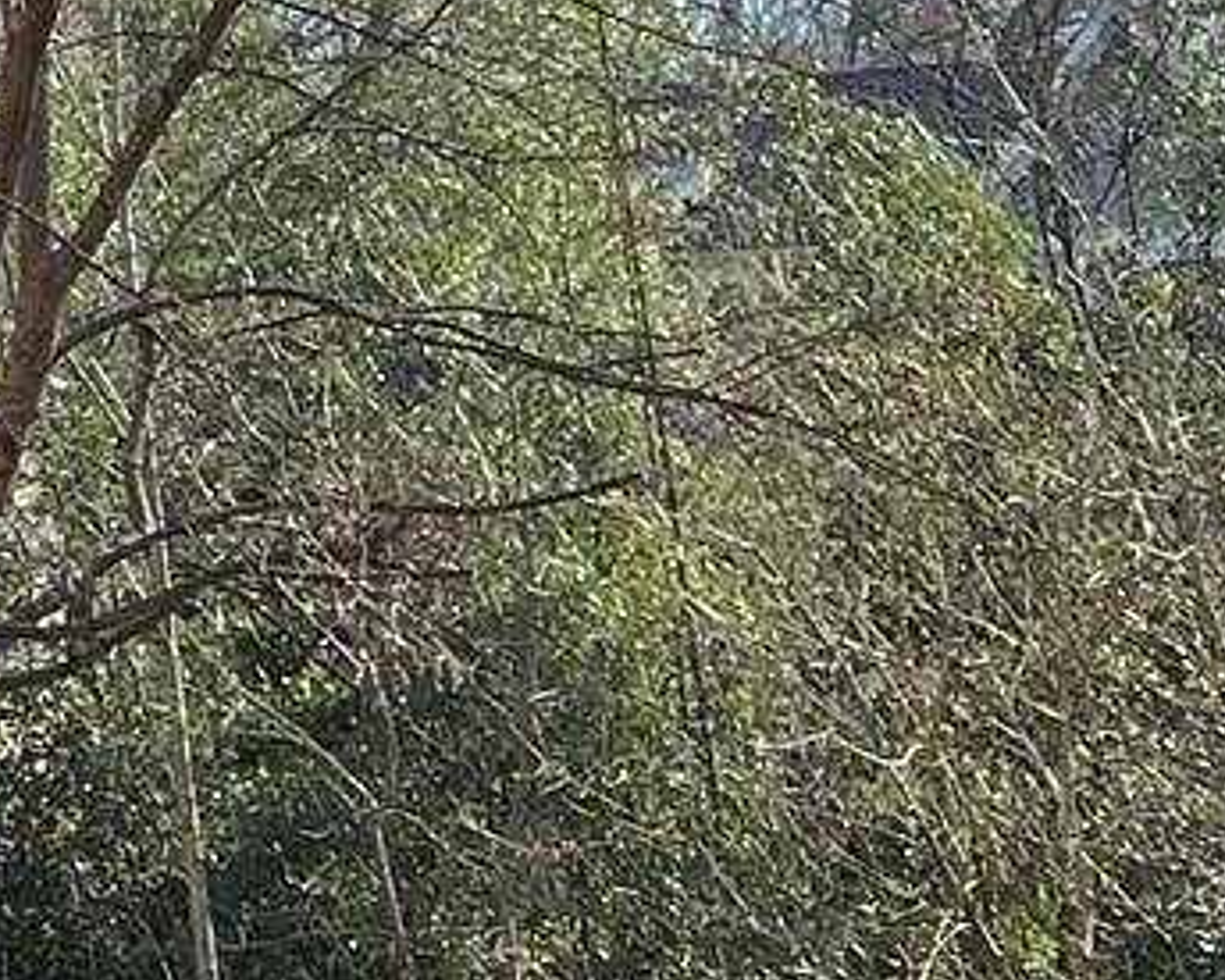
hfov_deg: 11.0
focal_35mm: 151
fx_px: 5473
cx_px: -1585
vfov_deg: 9.6
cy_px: -887
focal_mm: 5.7
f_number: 1.5
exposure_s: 1/2299
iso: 50
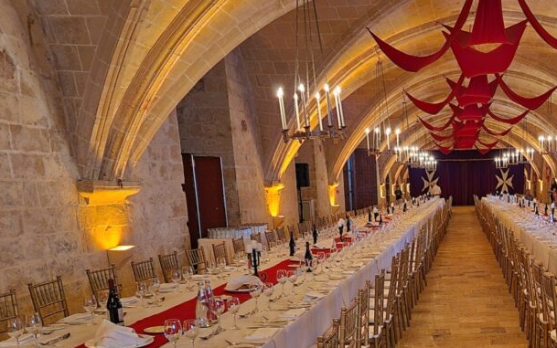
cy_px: 295
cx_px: 459
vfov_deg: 30.3
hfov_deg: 45.3
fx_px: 623
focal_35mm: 41
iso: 800
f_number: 1.8
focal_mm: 6.4
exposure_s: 1/17
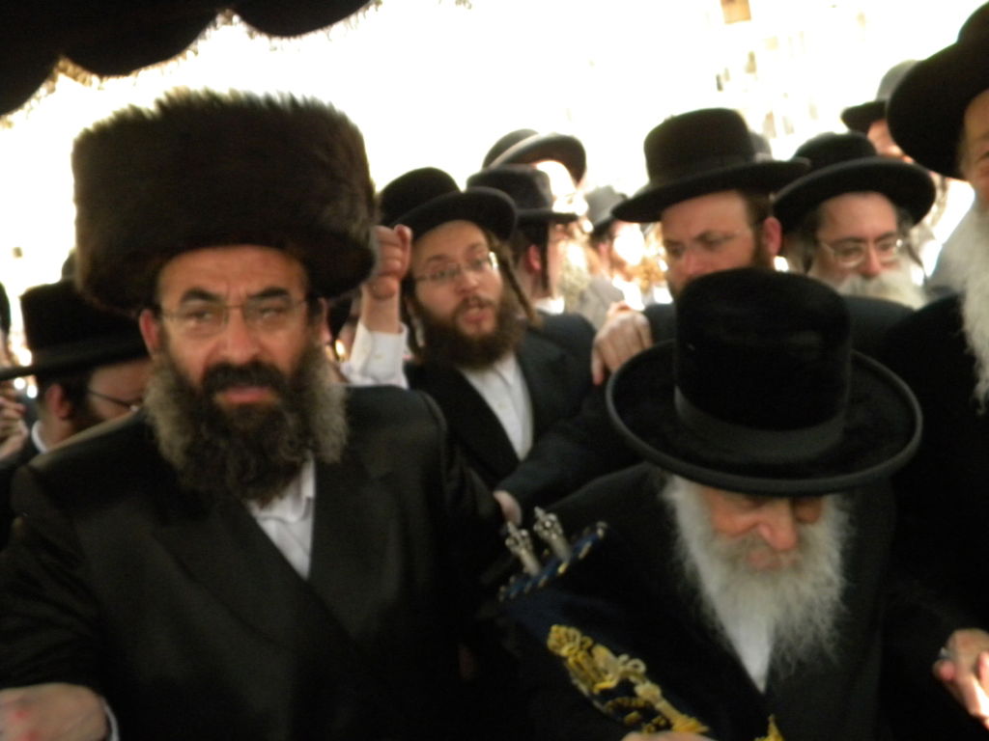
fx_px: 1029
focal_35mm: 36
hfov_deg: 51.4
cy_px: 370
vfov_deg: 39.7
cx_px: 494
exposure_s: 1/480
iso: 400
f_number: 3.7
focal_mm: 6.4
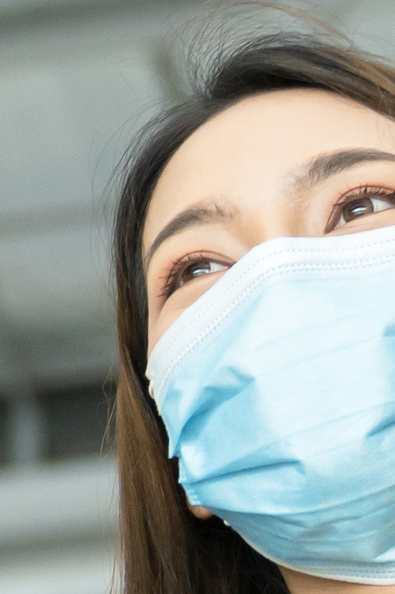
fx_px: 5385
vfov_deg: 6.3
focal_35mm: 327
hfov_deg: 4.1
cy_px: 236
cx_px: -771
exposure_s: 1/100
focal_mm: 39
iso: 640
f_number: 2.8
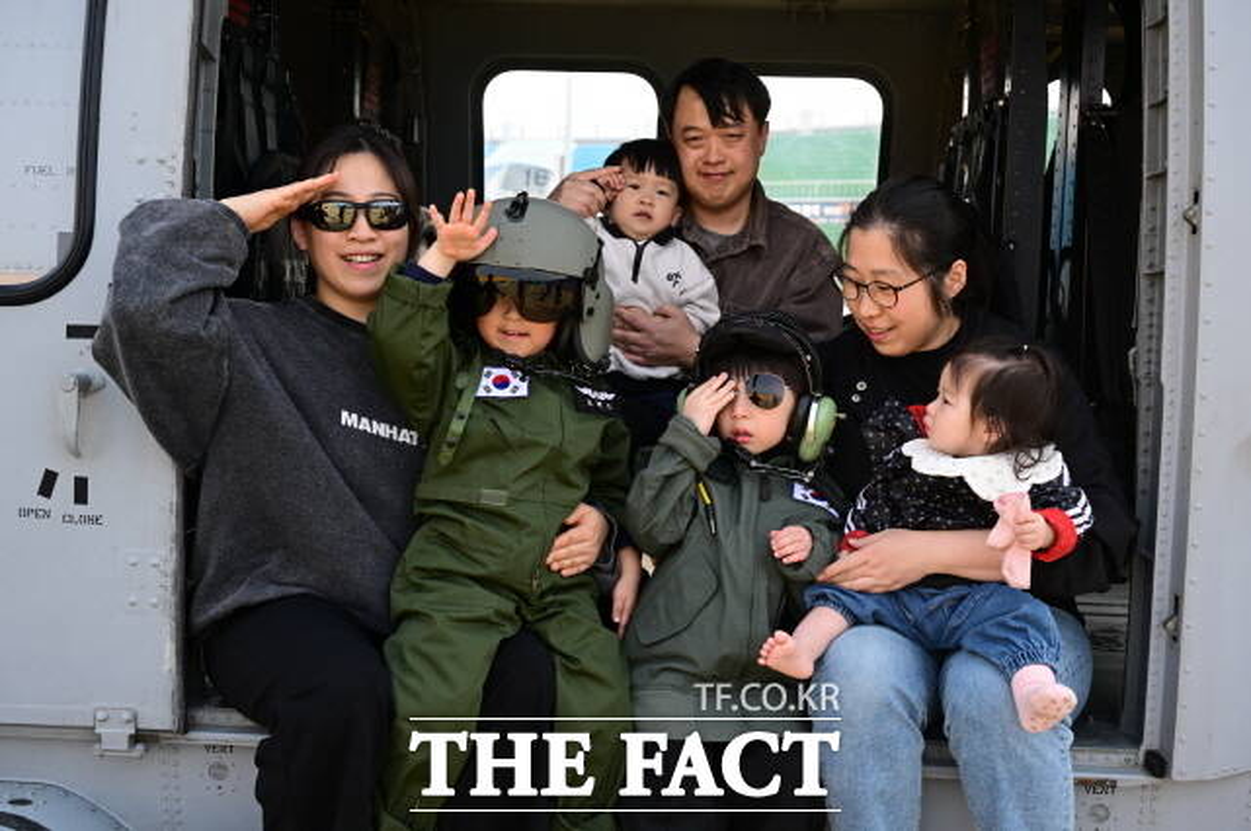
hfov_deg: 51.9
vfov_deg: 35.9
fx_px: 1284
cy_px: 416
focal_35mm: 37
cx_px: 626
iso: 125
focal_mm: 37
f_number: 5
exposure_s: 1/200
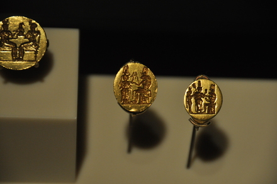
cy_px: 92
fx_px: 2305
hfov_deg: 6.9
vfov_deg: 4.6
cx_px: 138
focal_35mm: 300
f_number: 5.6
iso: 1000
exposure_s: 1/1250
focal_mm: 200
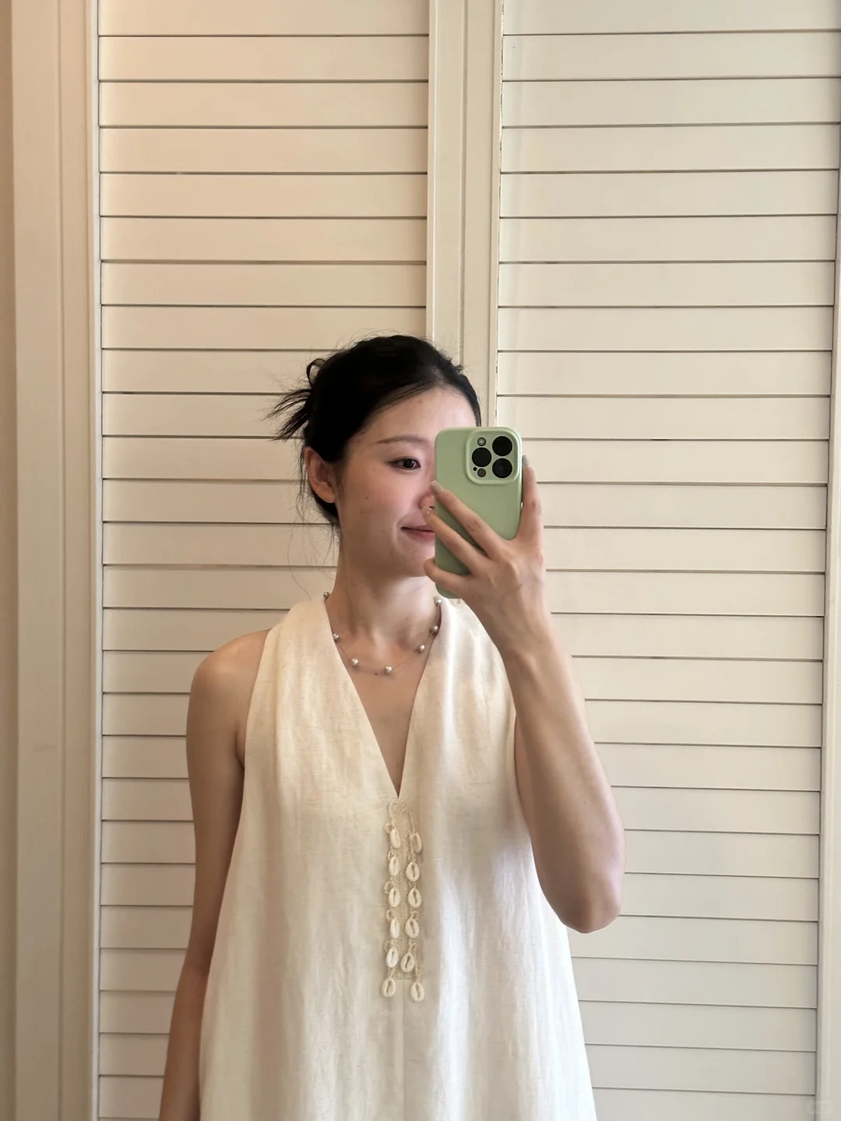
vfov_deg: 39.7
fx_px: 1555
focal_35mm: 48
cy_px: 560
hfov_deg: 30.3
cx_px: 420
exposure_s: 1/33
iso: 500
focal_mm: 6.86
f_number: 1.78
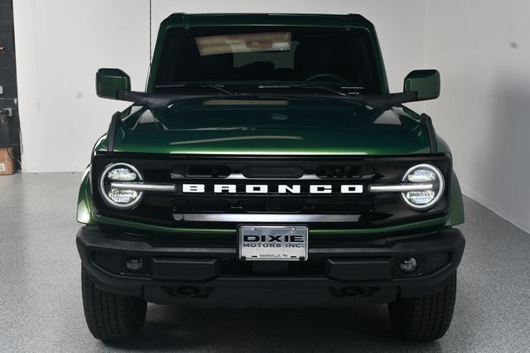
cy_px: 176
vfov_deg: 26.5
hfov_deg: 38.9
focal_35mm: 51
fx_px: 750
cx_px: 265
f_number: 11
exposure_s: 1/160
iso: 100
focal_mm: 34
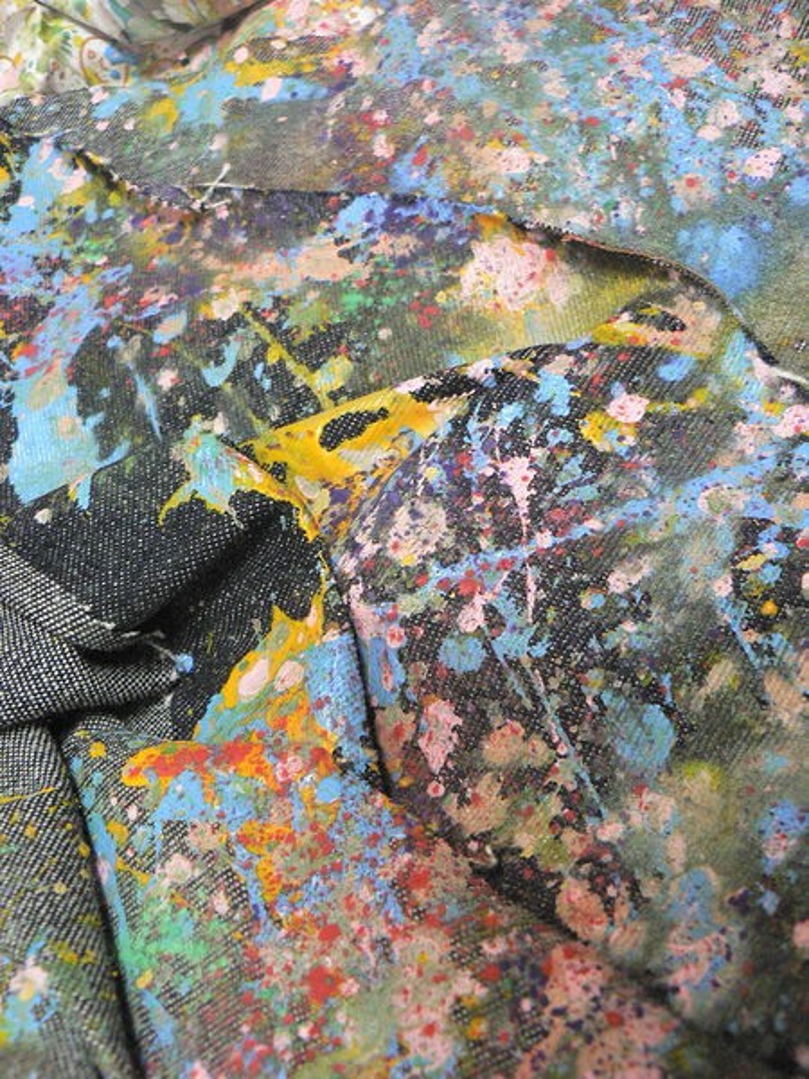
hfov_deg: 39.7
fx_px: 1122
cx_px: 404
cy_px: 540
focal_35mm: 36
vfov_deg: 51.4
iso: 400
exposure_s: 1/20
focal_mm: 6
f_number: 2.8
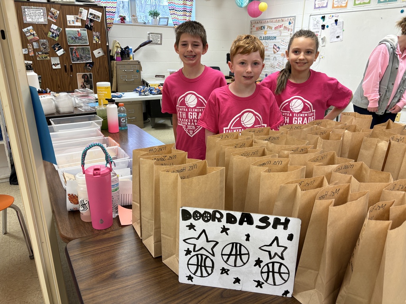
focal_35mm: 26
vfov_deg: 53.1
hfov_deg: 67.3
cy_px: 152
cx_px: 203
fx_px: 305
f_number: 1.6
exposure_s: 1/60
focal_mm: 5.96
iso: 100
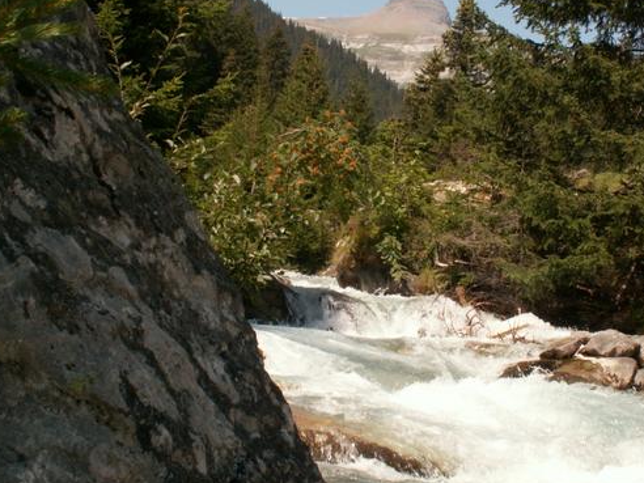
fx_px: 1284
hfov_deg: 28.1
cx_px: 381
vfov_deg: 21.3
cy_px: 174
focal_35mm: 69
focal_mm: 8.79
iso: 50
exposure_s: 1/125
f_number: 7.1
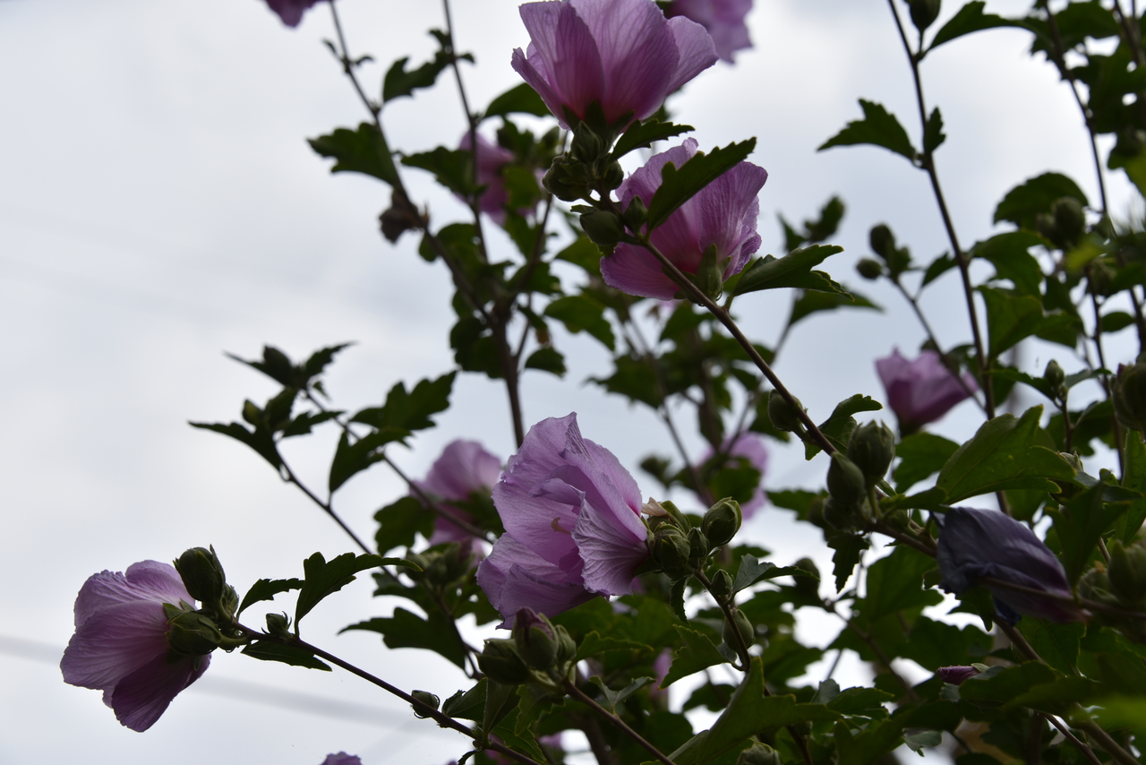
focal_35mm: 85
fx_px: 2706
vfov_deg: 16.1
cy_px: 382
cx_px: 573
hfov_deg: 23.9
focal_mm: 85
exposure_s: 1/400
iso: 100
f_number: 10
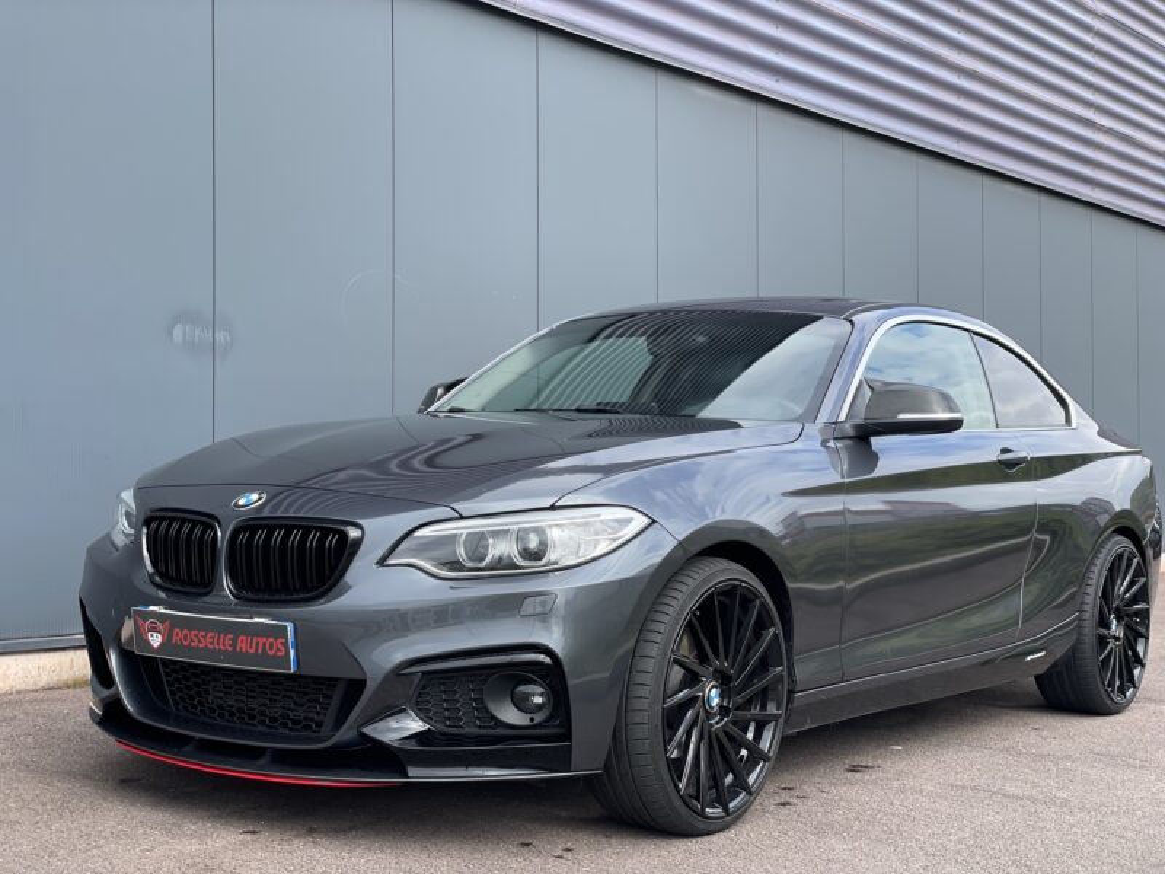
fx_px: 1750
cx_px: 582
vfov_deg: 28.0
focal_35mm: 52
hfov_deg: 36.8
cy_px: 437
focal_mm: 6
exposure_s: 1/475
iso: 32
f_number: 2
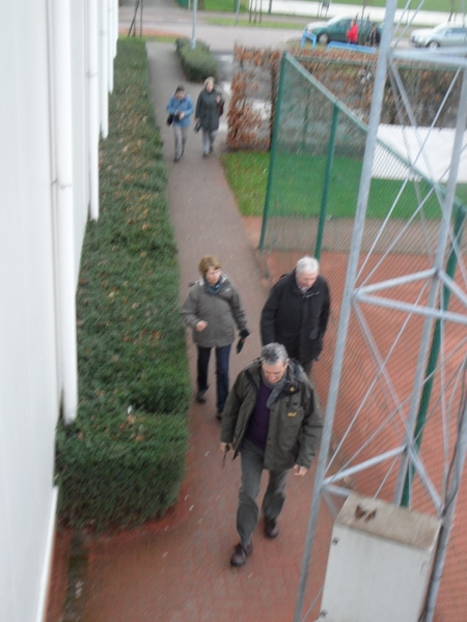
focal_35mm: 40
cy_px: 311
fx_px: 720
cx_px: 234
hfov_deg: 36.0
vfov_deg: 46.8
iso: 160
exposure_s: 1/45
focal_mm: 6.5
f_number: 3.6
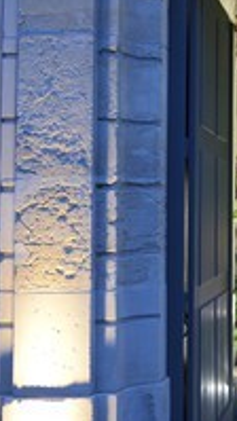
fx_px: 715
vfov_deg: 32.7
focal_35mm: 64
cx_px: 408
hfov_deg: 16.3
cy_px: 169
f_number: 4
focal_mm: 29
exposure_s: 1/25
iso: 800
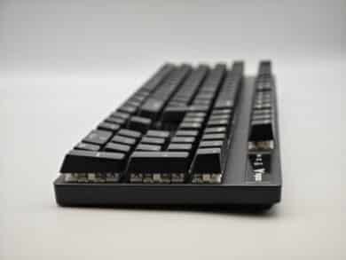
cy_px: 130
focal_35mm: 75
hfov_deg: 26.0
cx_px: 173
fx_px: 750
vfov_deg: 19.7
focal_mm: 12.28
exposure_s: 1/100
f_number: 1.8
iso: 64
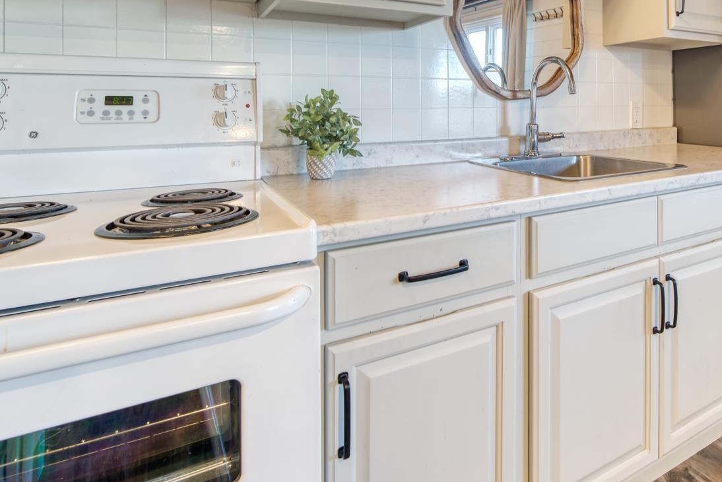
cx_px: 480
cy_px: 112
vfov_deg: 52.3
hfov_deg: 73.8
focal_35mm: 23
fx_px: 461
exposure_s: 1/6
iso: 100
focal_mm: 12
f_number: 5
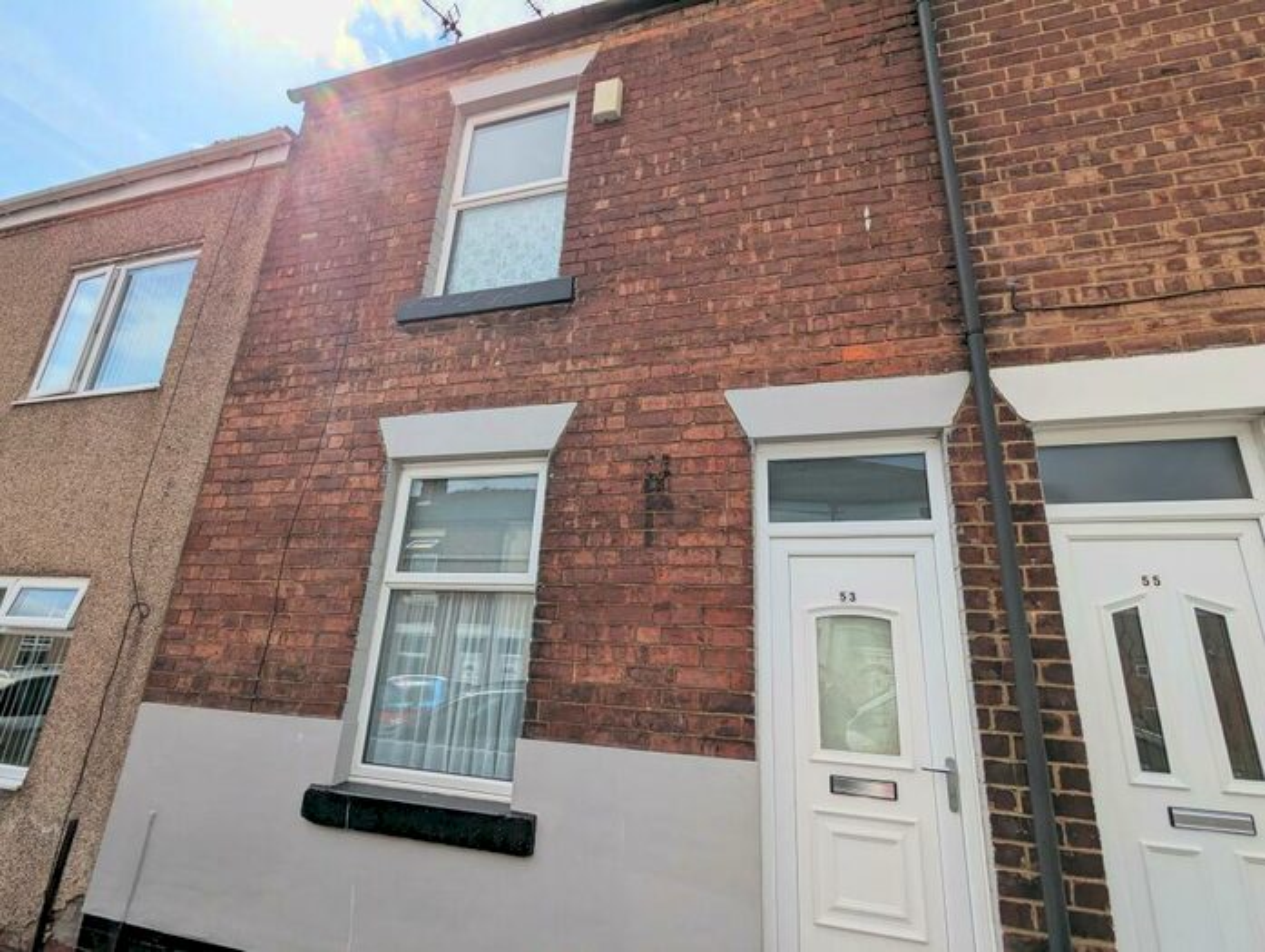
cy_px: 476
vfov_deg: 78.3
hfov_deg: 94.4
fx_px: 586
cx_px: 632
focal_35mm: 16
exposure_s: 1/4505
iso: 51
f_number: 2.2
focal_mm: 2.35
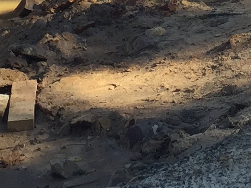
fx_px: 1254
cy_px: -273
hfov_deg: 11.4
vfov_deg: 7.9
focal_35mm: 173
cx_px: 212
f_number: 2.2
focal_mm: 4.15
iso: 32
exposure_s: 1/269
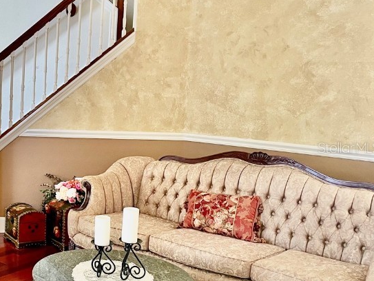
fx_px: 530
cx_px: 30
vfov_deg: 29.7
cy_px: 147
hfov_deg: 36.2
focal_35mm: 49
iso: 100
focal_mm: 4.2
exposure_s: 1/60
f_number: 1.6
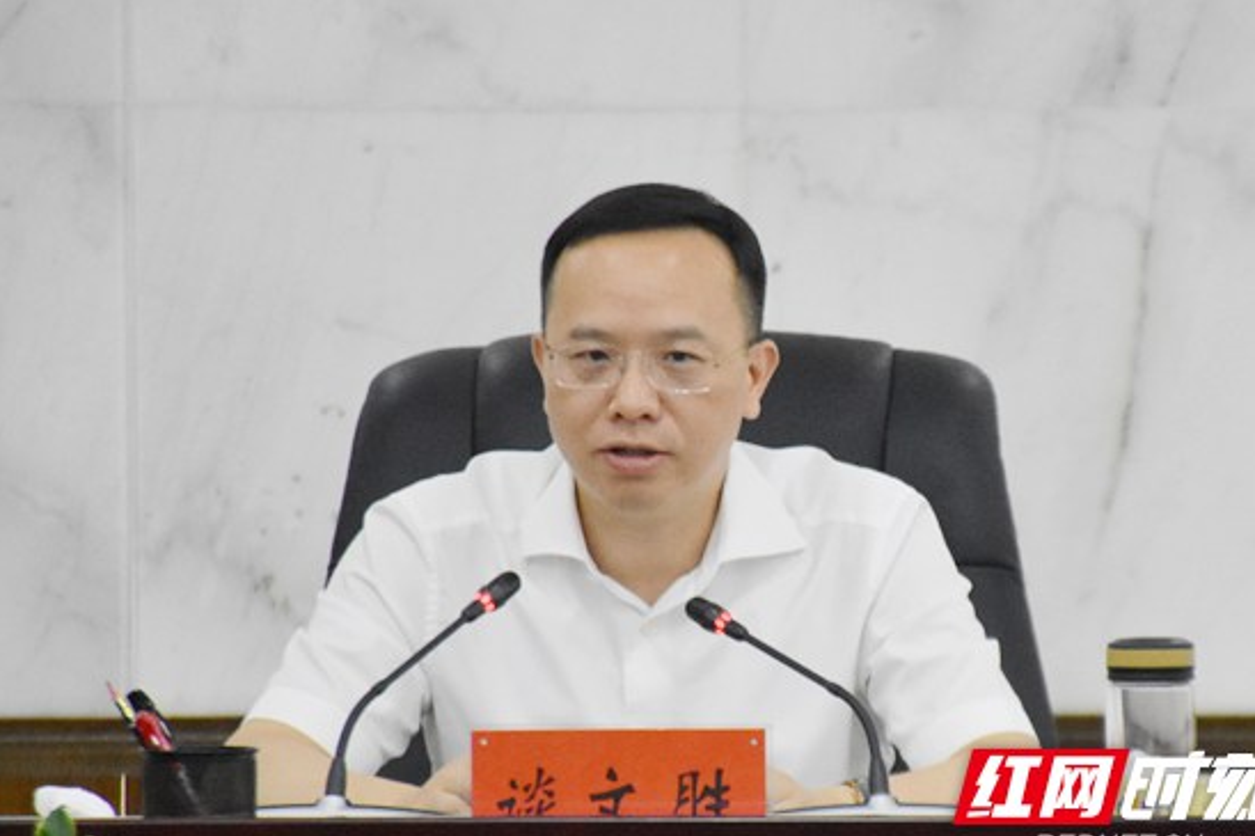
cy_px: 433
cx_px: 648
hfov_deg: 9.0
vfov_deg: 6.0
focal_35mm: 230
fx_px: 8015
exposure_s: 1/250
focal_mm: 140
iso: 3600
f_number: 5.6
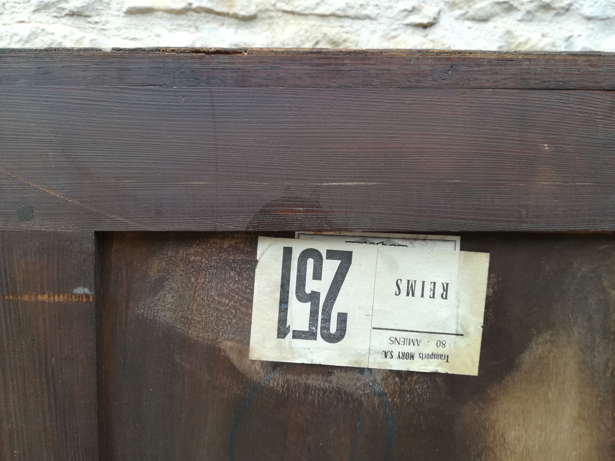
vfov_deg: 53.1
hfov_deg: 67.3
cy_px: 230
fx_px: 462
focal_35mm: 26
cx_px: 308
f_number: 2.2
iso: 50
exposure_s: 1/109
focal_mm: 3.83
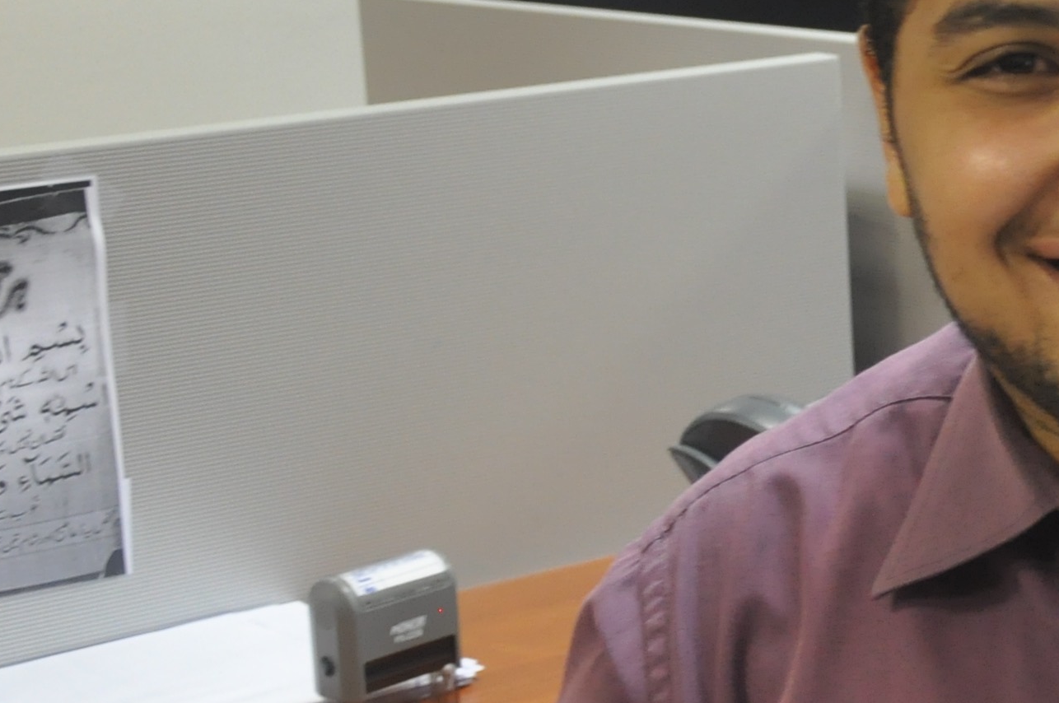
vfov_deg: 11.4
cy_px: 262
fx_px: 3526
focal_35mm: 120
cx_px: 1491
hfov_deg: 15.9
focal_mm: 24
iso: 800
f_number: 4.5
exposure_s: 1/20
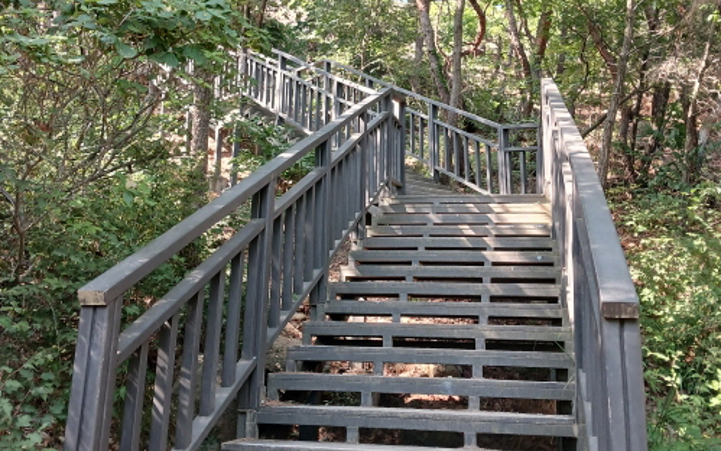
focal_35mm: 39
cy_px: 178
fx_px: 766
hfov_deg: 50.4
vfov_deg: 32.7
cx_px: 366
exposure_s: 1/60
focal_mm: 4
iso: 50
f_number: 1.8
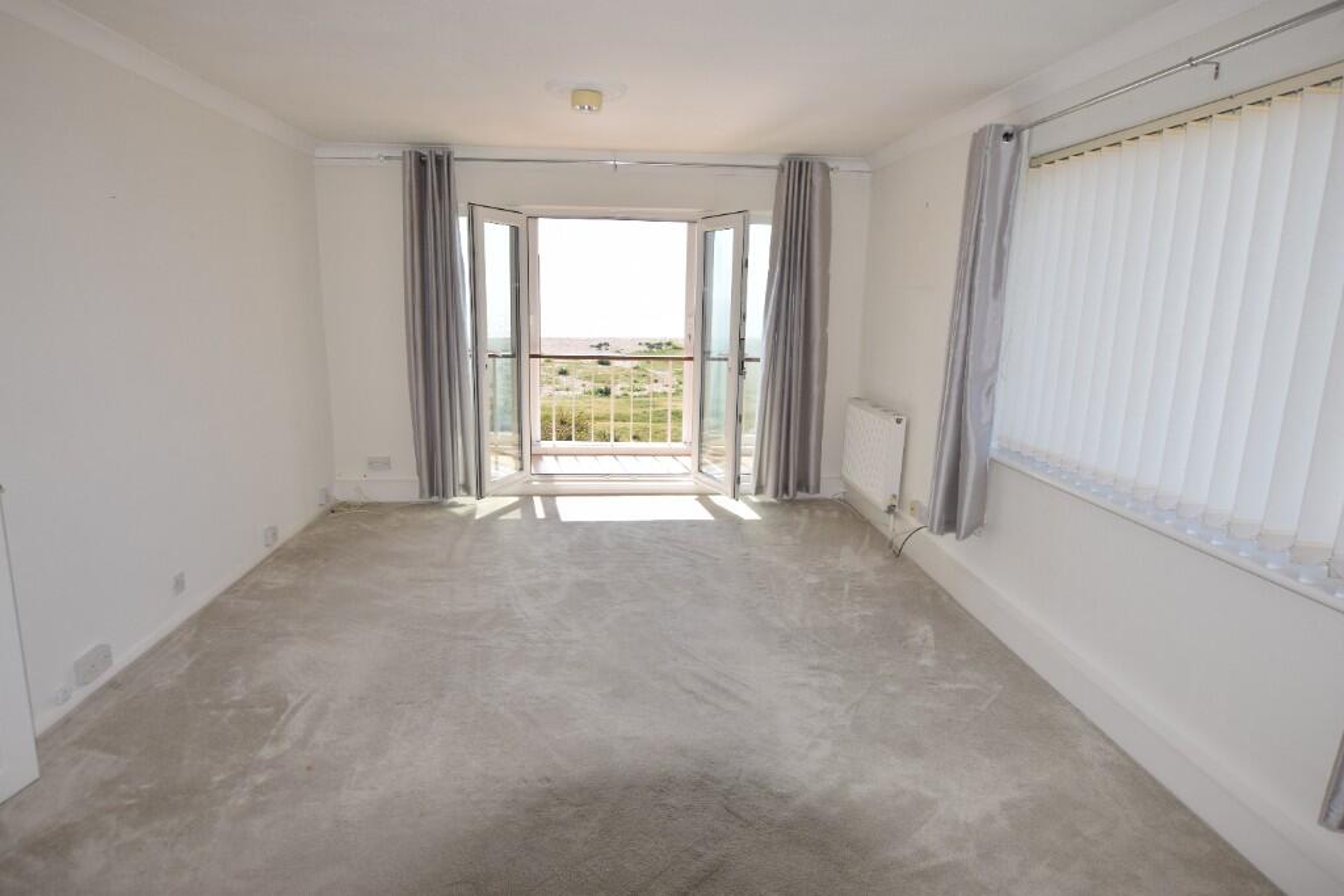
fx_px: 784
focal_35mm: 21
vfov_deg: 59.5
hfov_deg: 81.2
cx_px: 672
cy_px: 448
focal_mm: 14
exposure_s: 1/200
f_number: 5.6
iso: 100
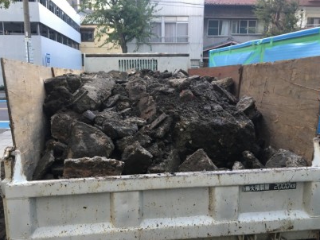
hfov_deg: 58.3
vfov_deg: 45.5
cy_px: 117
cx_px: 154
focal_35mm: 31
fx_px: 287
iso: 25
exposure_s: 1/40
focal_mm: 4.15
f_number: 2.2
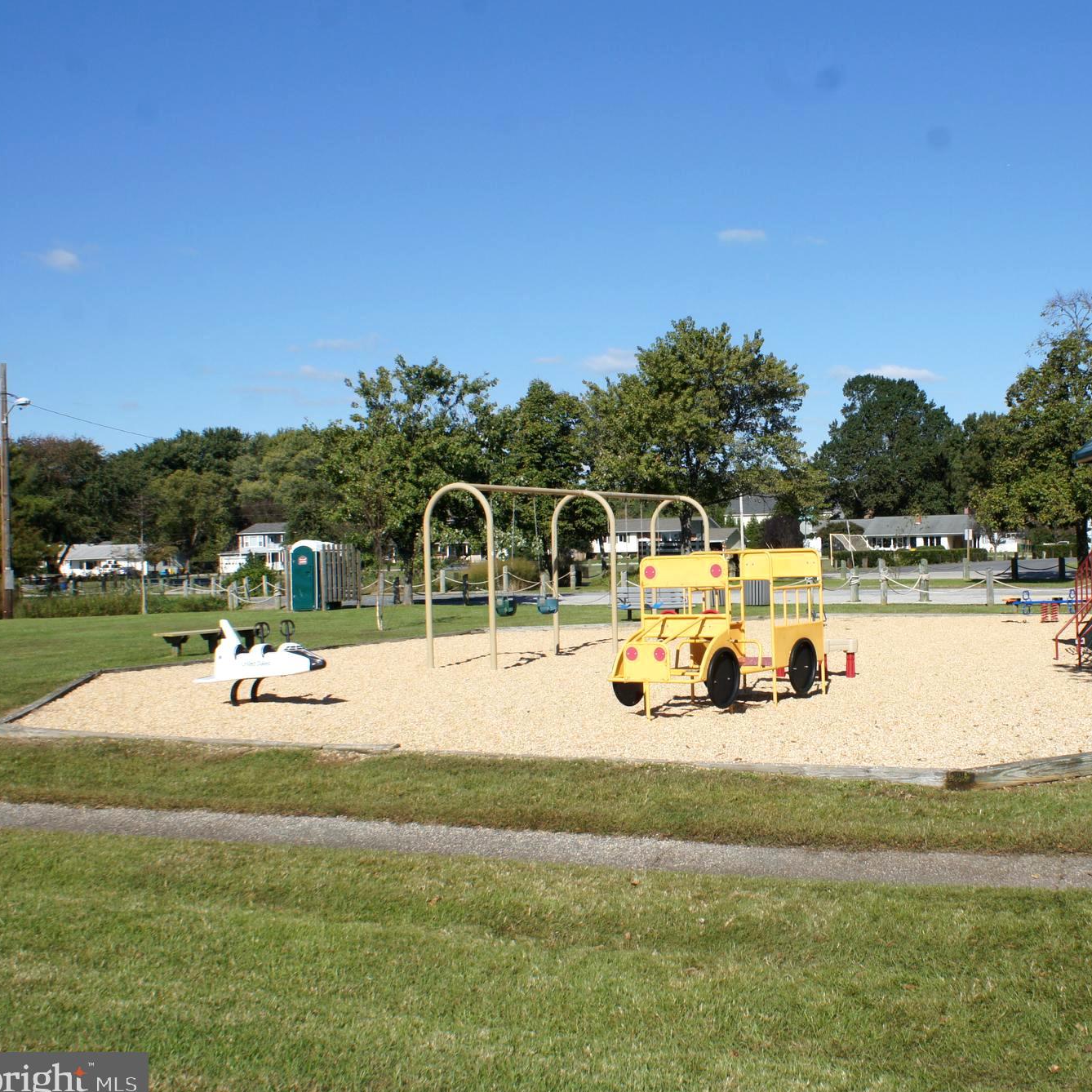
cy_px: 555
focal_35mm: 39
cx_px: 804
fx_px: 1392
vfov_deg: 42.8
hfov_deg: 41.7
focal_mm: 20
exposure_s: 1/500
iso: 200
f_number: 10
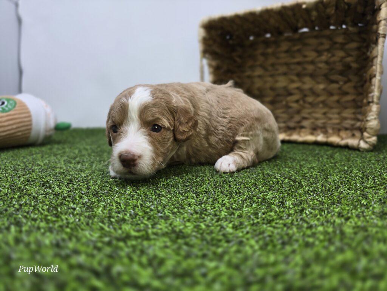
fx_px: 257
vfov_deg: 58.9
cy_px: 146
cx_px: 194
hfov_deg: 73.9
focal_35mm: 23
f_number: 1.7
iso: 50
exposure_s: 1/120
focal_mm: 6.3
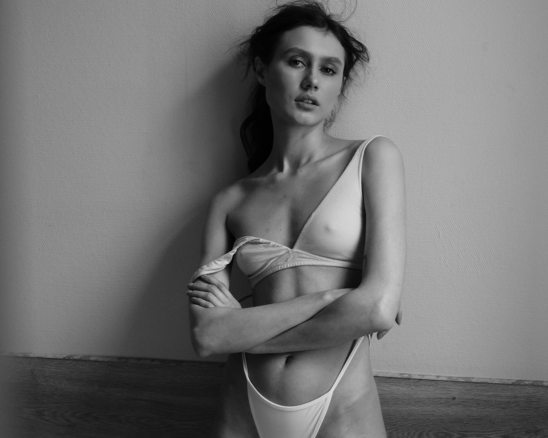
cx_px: 273
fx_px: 1151
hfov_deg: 26.8
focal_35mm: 71
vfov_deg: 21.5
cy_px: 296
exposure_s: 1/100
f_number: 2.8
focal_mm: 50
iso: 2500
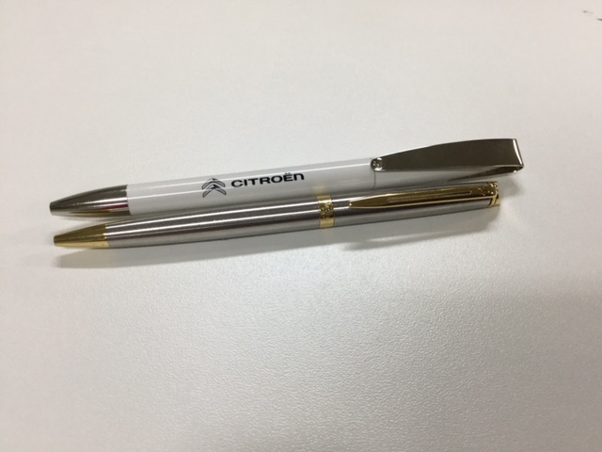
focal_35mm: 31
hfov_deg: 58.4
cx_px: 301
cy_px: 226
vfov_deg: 45.4
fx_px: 539
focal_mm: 3.3
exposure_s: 1/30
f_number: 2.4
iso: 32
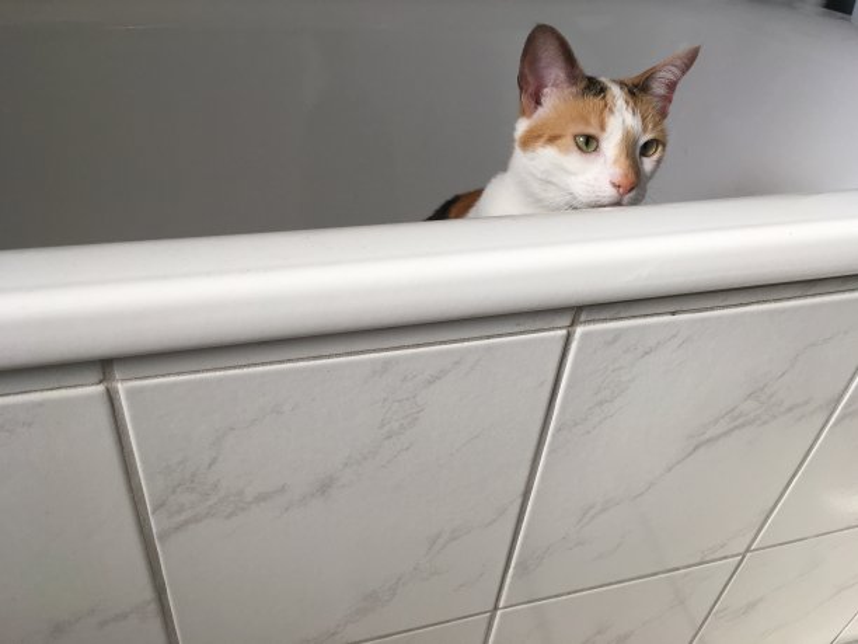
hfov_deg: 61.7
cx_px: 429
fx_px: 719
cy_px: 322
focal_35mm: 29
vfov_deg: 48.2
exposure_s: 1/100
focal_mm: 4.15
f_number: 2.2
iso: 40
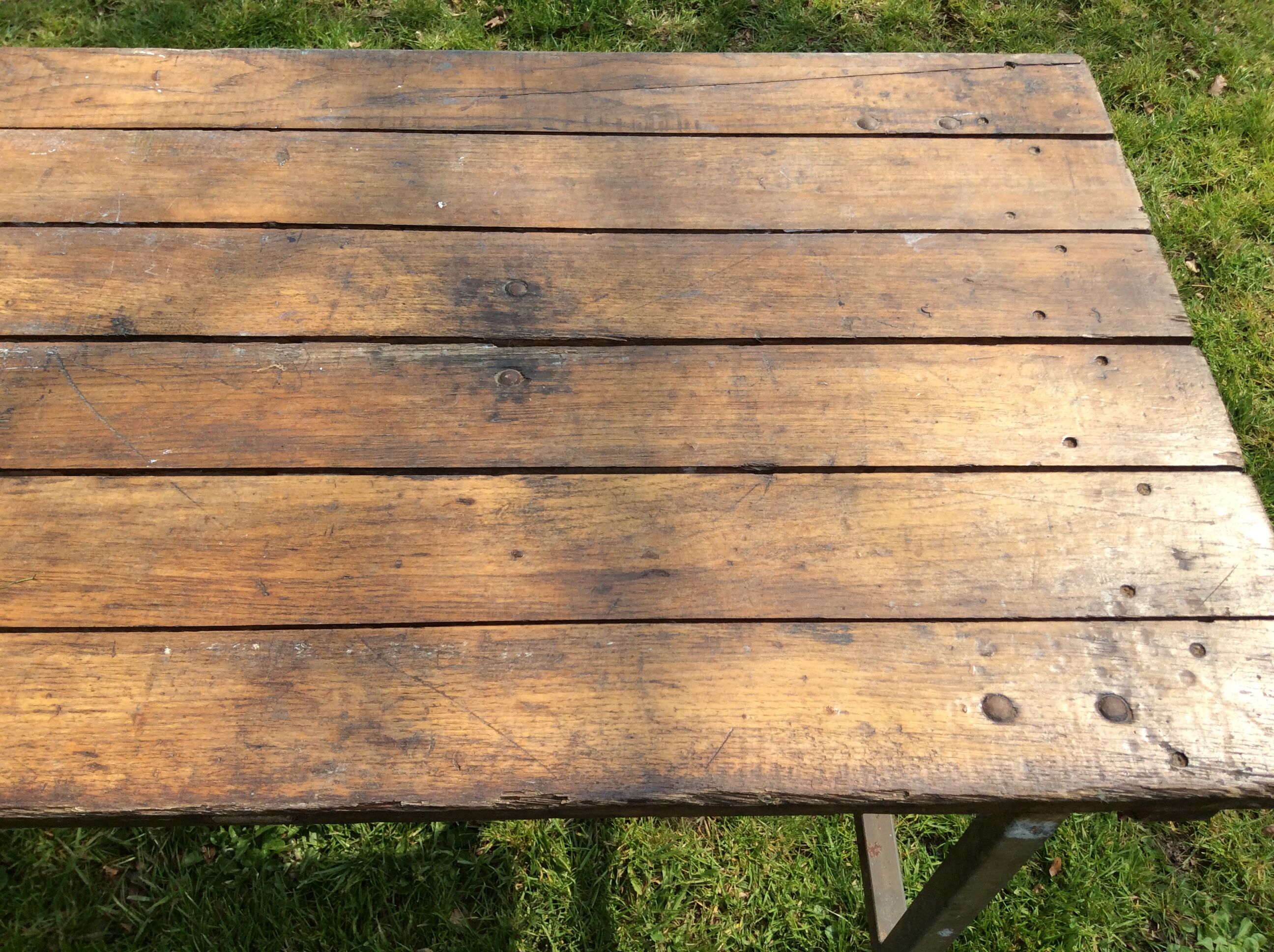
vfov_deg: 44.1
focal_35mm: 32
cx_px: 637
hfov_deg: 56.9
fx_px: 1176
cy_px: 476
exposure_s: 1/937
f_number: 2.4
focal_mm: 3.3
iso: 32
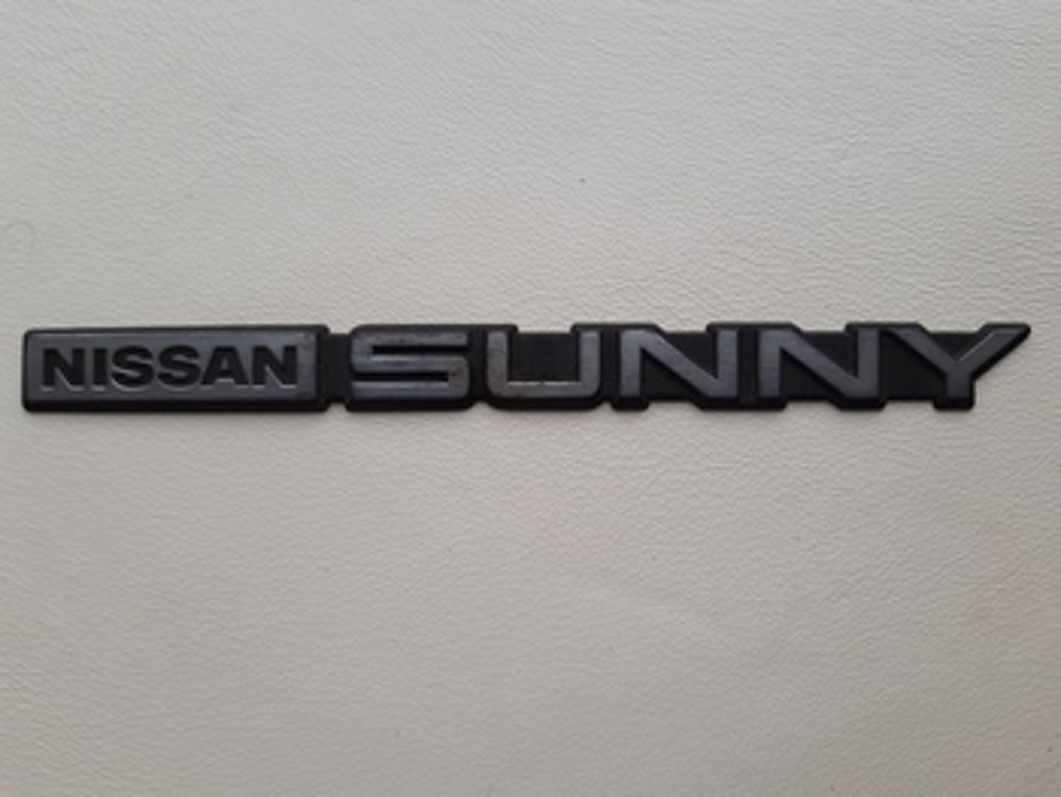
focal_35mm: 26
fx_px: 797
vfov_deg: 53.1
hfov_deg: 67.3
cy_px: 398
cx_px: 530
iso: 40
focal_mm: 3.92
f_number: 1.7
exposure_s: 1/330
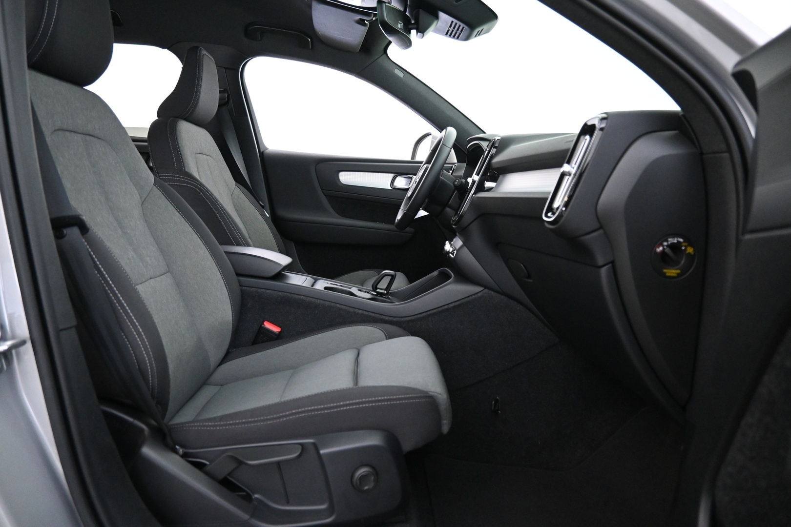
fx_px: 527
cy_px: 264
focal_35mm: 24
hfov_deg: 73.7
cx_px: 396
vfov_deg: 53.1
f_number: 3.5
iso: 4000
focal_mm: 16
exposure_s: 1/25
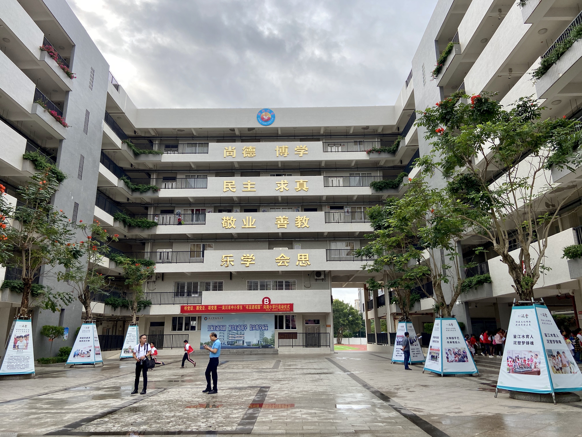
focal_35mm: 26
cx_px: 291
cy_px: 218
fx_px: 437
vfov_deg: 53.1
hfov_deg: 67.3
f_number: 1.8
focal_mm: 4.25
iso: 32
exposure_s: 1/1429
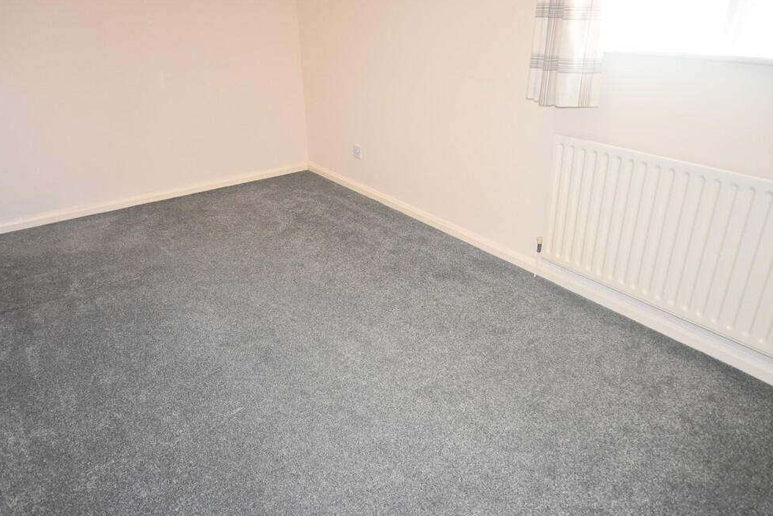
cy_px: 259
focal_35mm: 25
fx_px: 537
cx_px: 380
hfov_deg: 71.5
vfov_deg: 51.3
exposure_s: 1/60
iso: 720
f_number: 3.5
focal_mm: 16
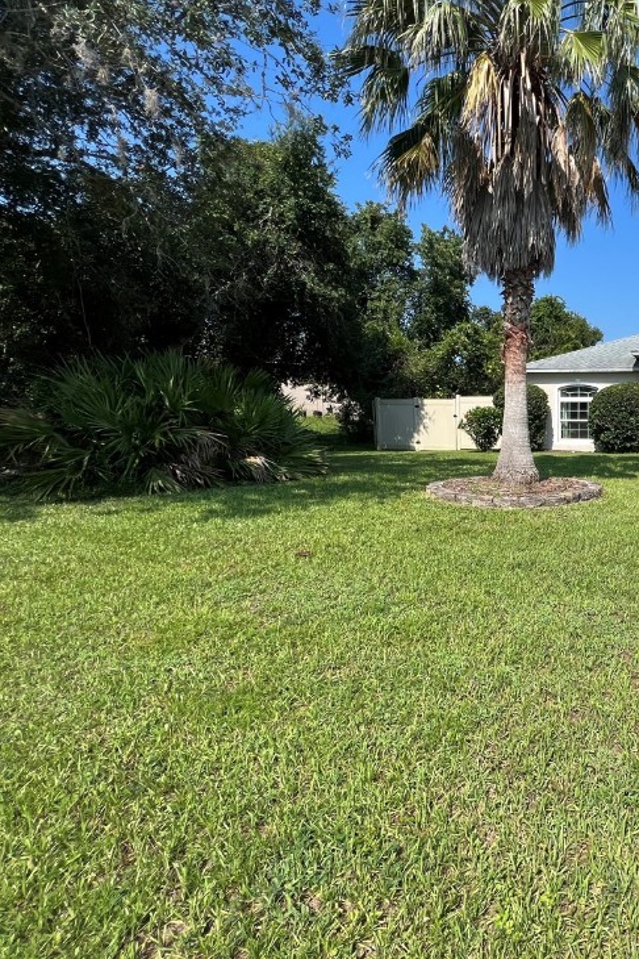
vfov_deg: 86.9
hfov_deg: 54.3
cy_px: 472
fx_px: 506
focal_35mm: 19
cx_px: 600
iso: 32
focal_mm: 1.57
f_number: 1.8
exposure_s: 1/1876
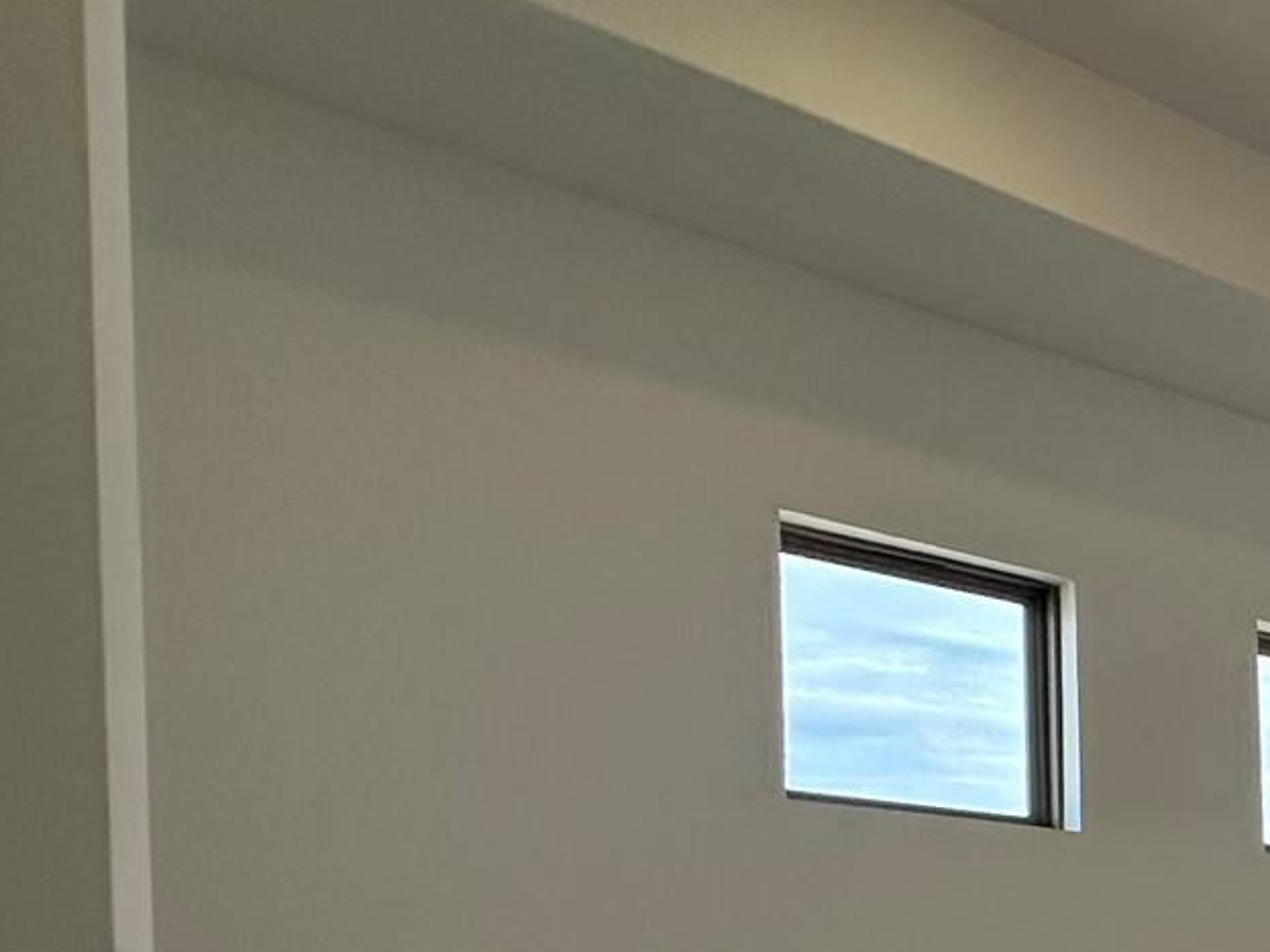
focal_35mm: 46
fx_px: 1687
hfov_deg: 26.8
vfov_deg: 28.1
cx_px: 1979
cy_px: 1095
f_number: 2.2
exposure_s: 1/202
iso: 40
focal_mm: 2.22
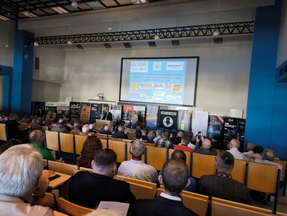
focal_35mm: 24
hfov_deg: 71.6
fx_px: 199
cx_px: 144
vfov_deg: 56.8
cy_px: 108
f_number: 1.9
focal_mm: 6.92
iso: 1600
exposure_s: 1/193
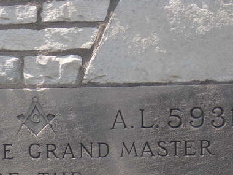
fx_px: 1218
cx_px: 37
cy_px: 160
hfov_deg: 10.9
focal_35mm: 181
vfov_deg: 8.2
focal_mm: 15.3
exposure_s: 1/250
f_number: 4.4
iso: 80
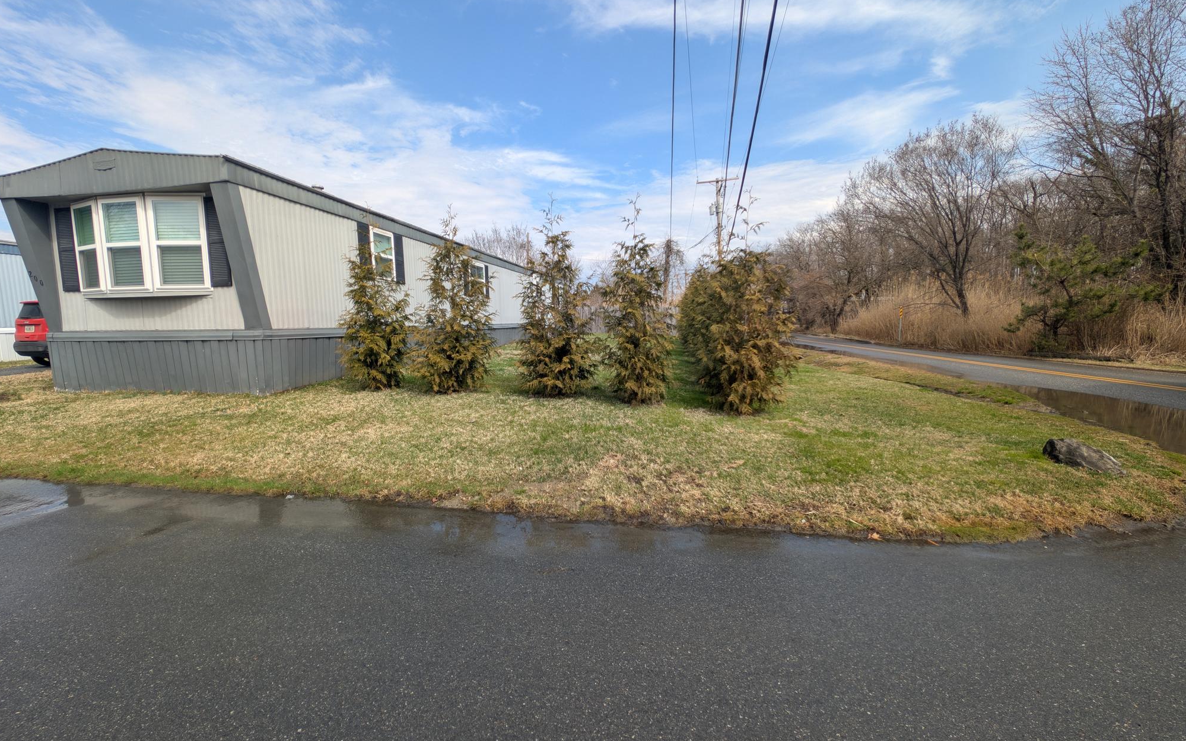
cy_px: 366
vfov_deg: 82.8
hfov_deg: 109.4
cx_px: 588
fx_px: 420
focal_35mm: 13
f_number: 1.95
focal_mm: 2.23
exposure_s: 1/1217
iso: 40
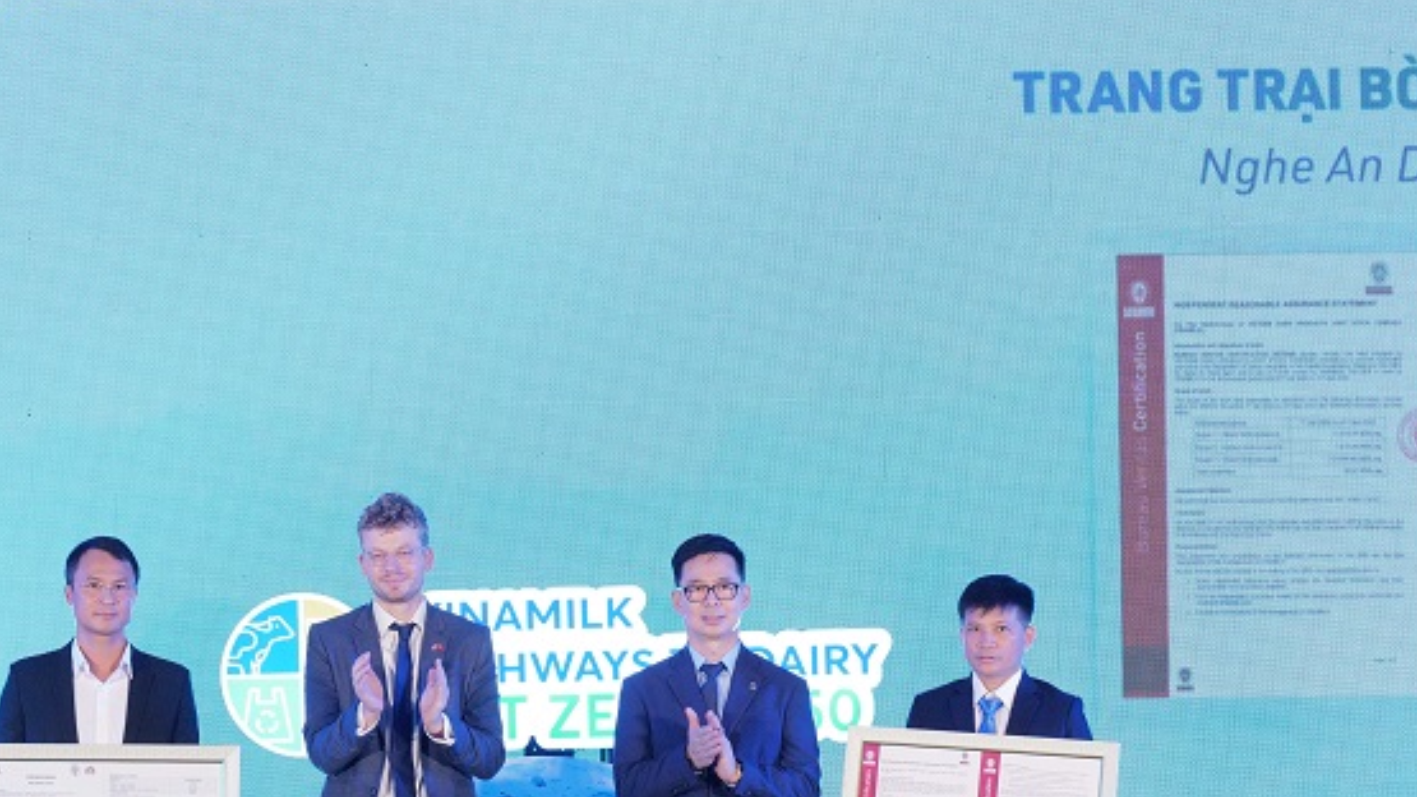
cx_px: 511
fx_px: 5748
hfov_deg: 14.0
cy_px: 544
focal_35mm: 153
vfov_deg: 7.9
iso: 3200
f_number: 8
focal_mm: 90
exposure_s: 1/160
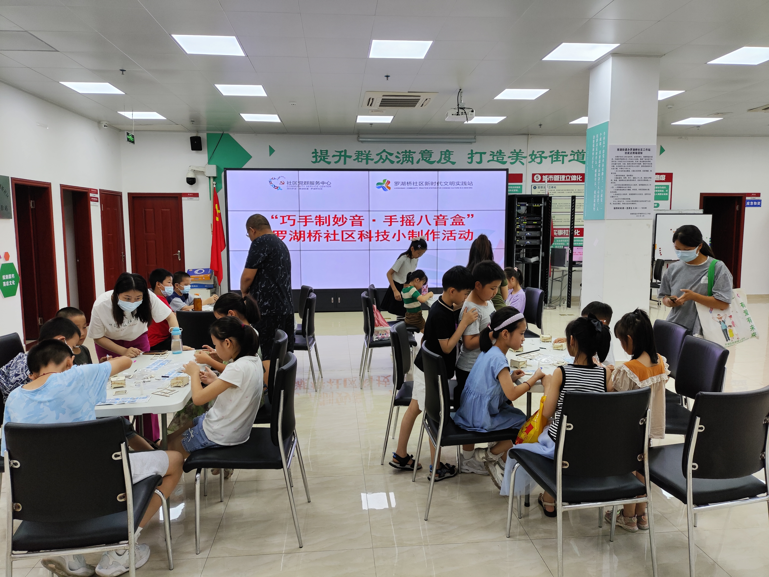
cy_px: 288
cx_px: 384
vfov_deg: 56.9
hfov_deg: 71.6
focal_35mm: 24
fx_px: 533
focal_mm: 4.68
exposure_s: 1/100
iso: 80
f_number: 1.8
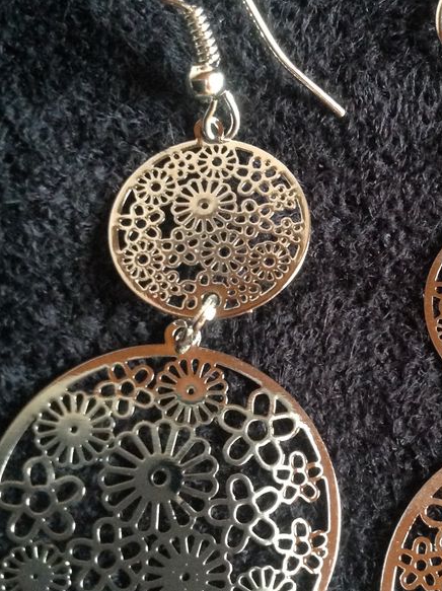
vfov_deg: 32.2
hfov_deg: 24.0
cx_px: 345
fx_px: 1023
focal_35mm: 60
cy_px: 326
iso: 400
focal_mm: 4.28
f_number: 2.4
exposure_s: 1/15
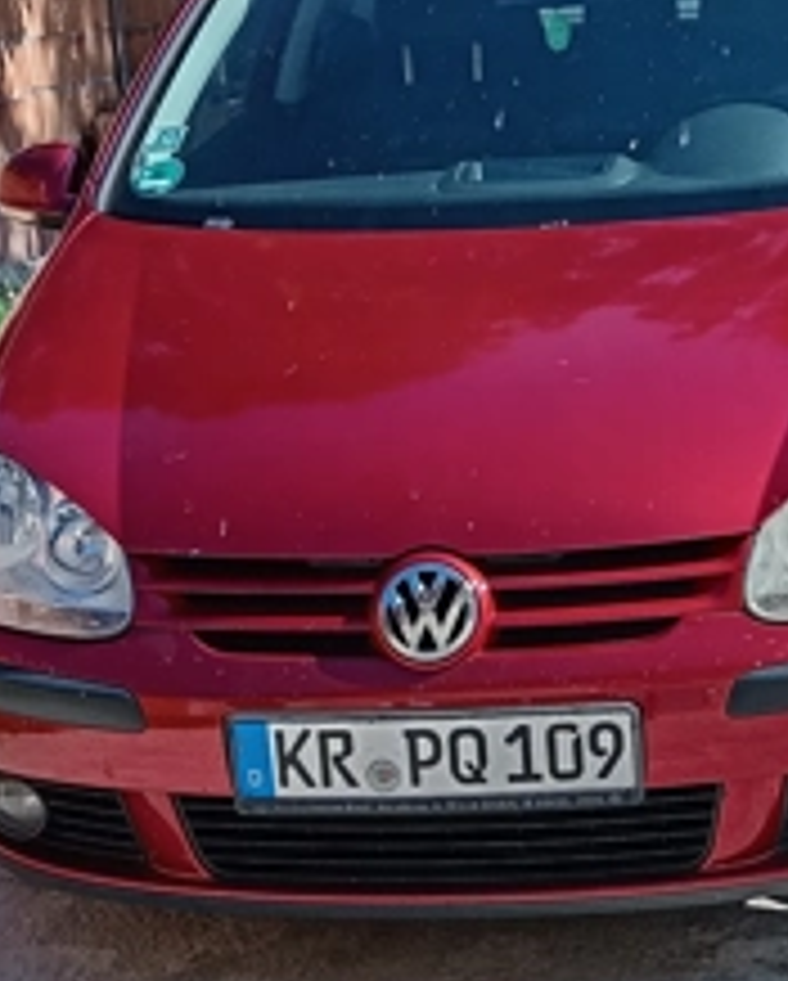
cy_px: 788
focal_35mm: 84
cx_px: 653
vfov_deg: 22.4
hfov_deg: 18.1
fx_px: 2444
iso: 101
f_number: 1.8
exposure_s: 1/428
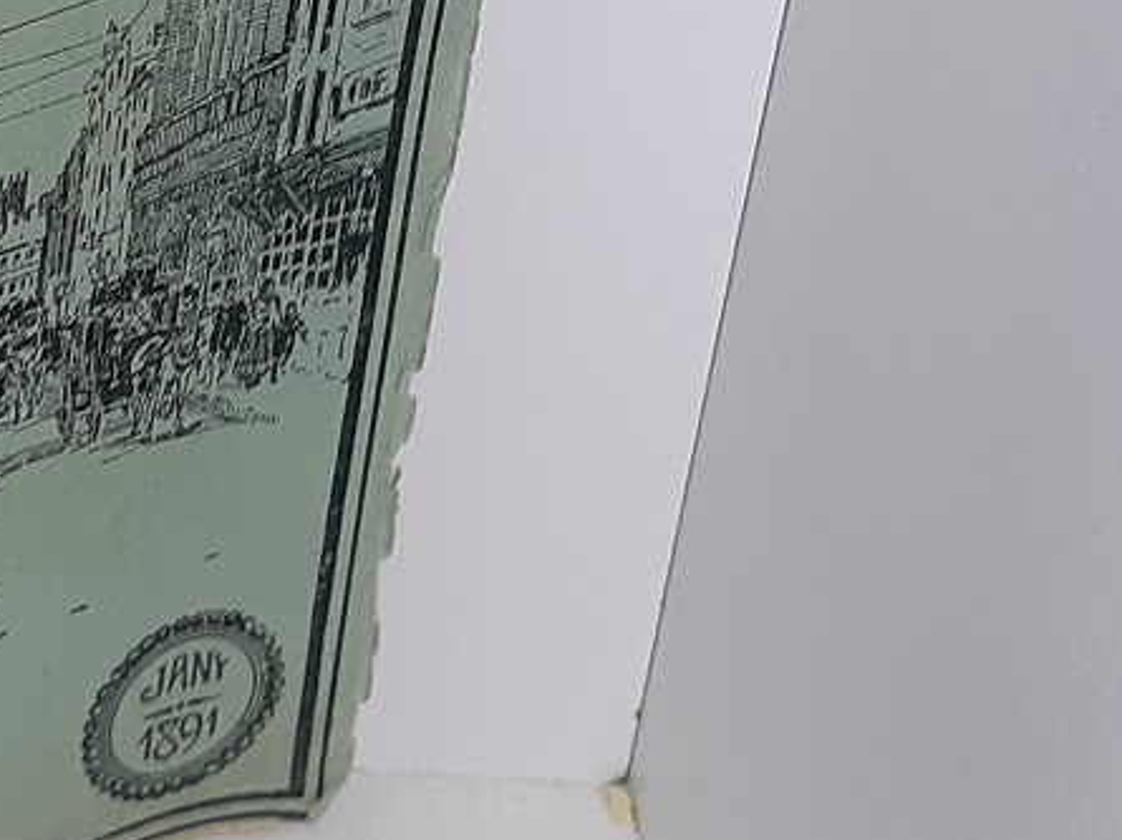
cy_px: -116
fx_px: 4210
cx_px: -482
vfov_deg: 11.2
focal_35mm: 130
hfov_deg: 14.3
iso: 40
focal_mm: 3.7
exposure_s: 1/129
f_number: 1.7
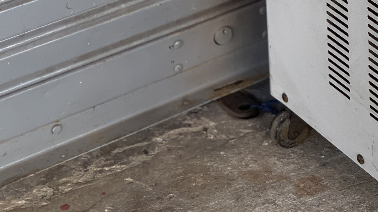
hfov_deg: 14.3
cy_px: -60
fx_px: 1463
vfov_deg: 8.2
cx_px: 456
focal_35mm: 146
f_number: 2.4
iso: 25
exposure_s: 1/122
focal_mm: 6
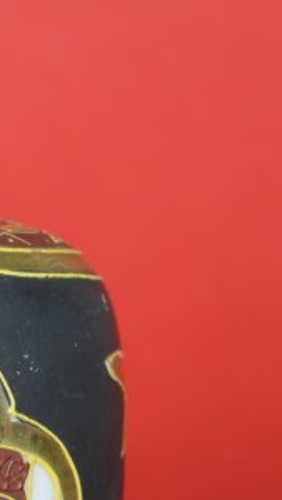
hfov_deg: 7.4
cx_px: -182
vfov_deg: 13.3
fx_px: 2125
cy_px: 445
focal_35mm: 160
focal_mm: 34
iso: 100
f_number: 6.3
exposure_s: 1/160
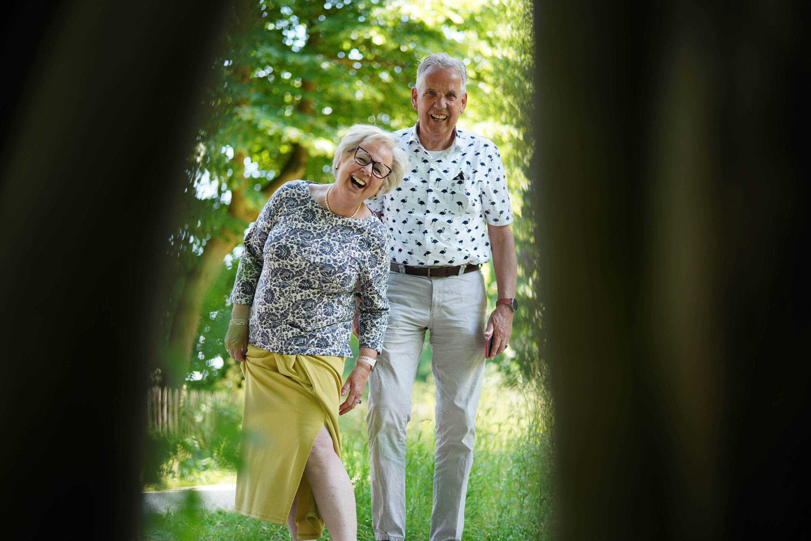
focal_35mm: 50
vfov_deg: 27.0
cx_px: 406
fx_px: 1126
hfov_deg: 39.6
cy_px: 270
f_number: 1.4
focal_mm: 50
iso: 100
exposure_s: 1/500
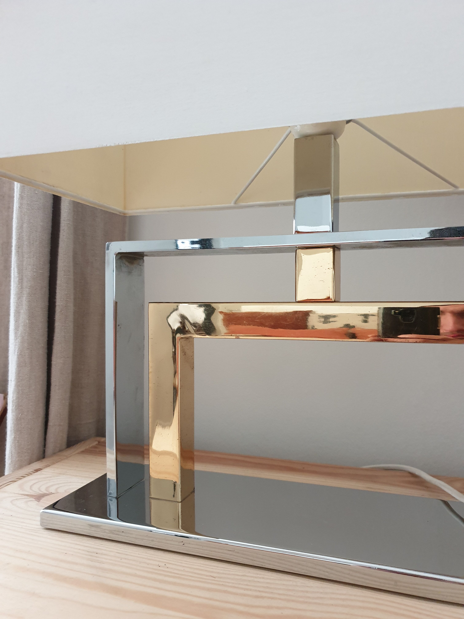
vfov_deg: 67.3
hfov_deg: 53.1
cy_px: 310
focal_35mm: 26
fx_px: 465
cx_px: 232
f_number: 1.5
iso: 250
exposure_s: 1/20
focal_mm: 4.3
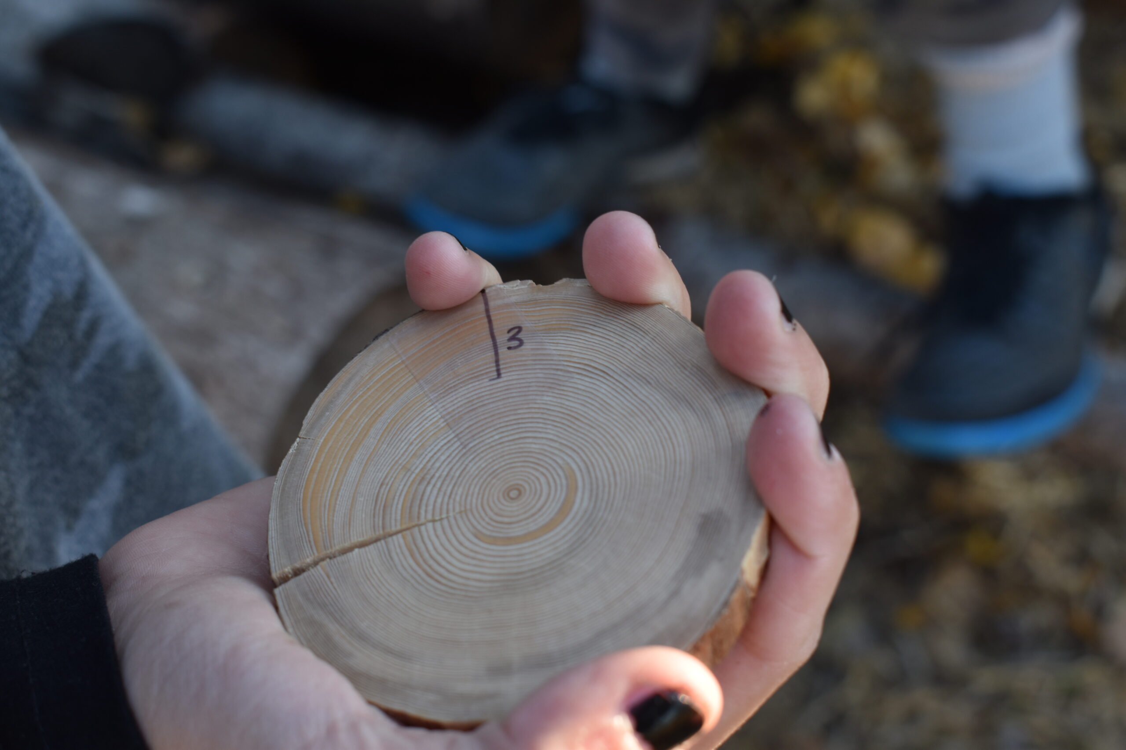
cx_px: 563
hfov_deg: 35.1
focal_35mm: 57
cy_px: 375
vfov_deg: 23.8
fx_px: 1783
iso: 160
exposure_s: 1/60
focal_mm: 38
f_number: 8
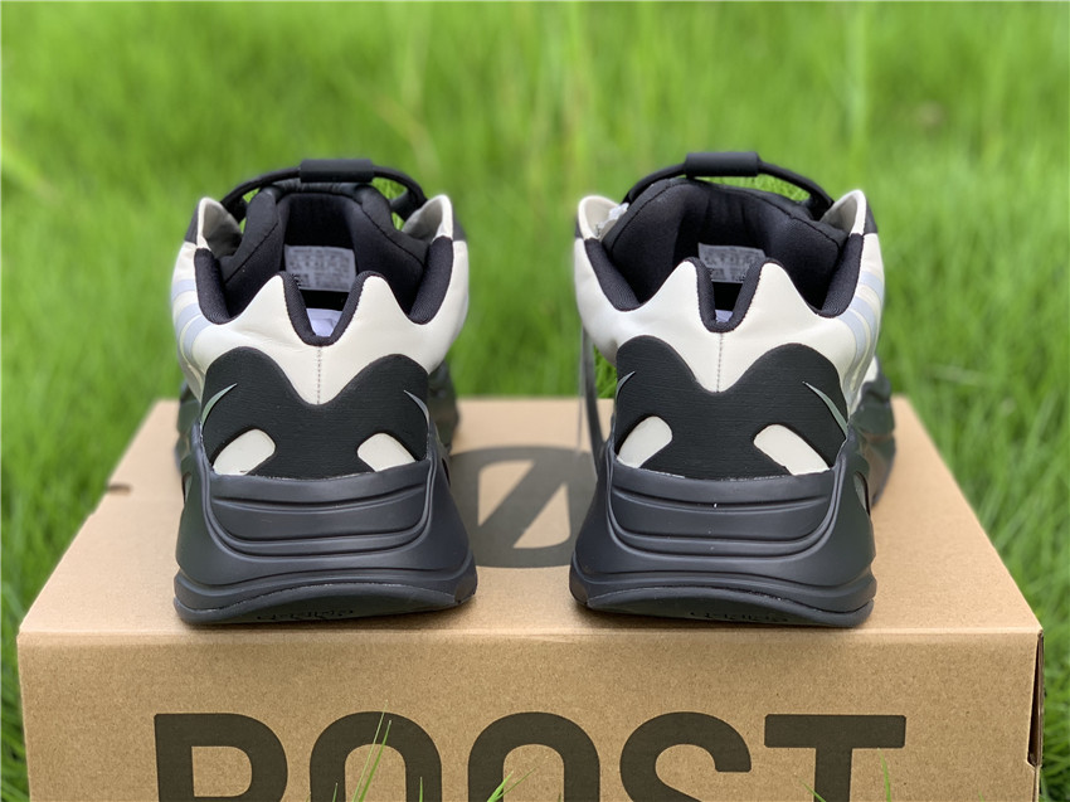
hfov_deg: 36.8
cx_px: 535
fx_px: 1607
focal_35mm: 52
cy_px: 401
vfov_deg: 28.0
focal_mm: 6
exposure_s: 1/122
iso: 40
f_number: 2.4
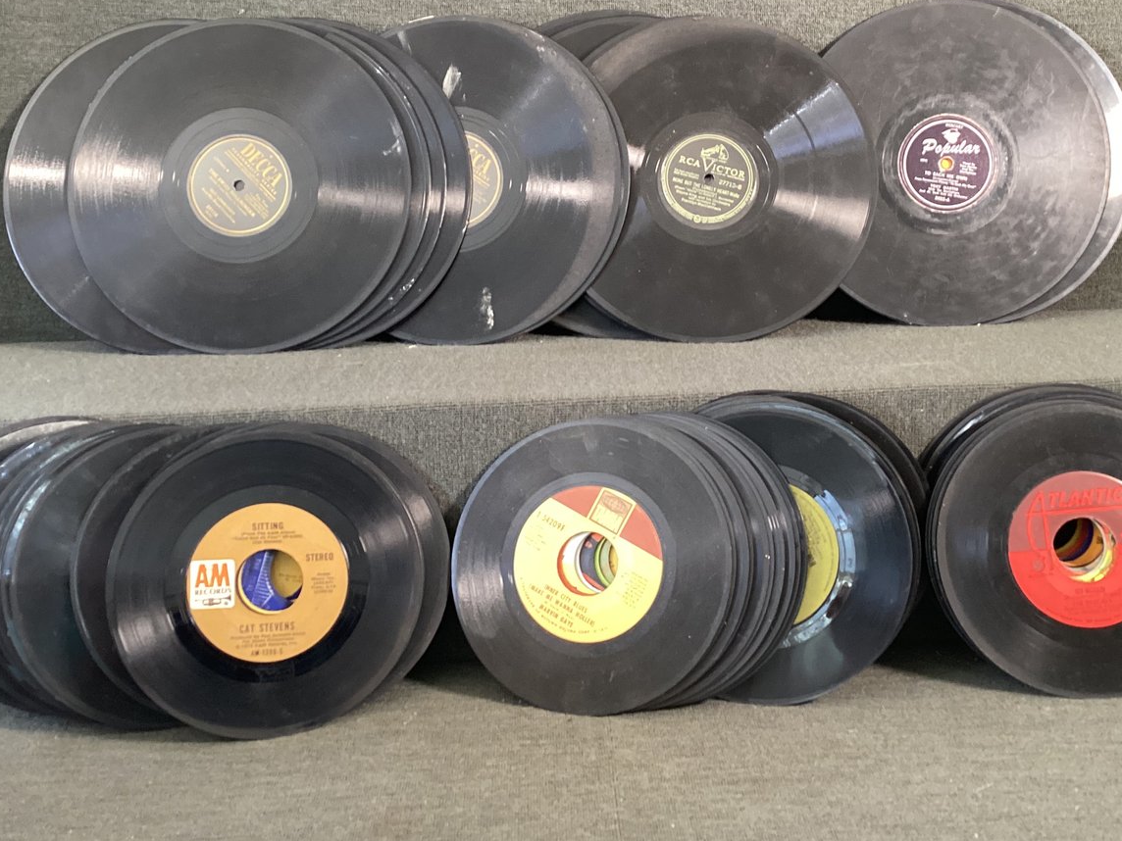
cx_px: 624
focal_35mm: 41
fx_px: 1329
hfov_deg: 45.7
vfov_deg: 35.1
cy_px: 355
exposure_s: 1/40
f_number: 2.4
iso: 250
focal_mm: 3.3
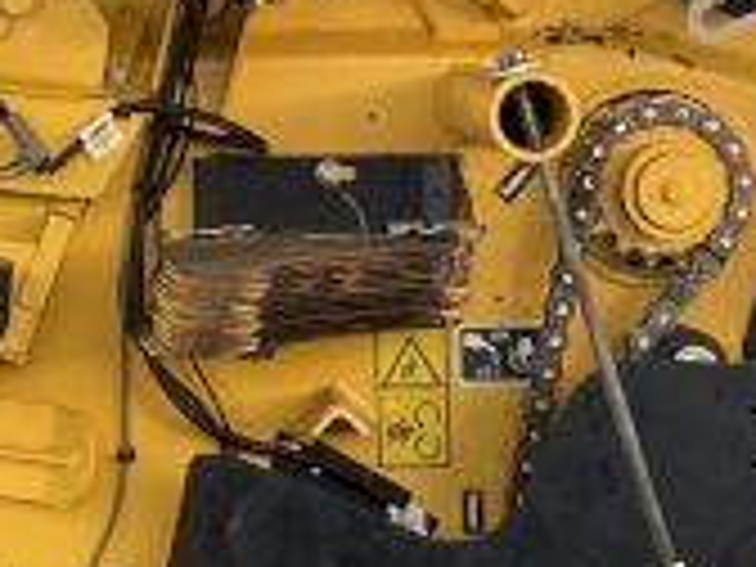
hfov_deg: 15.8
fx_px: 2708
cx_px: 176
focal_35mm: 124
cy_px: 99
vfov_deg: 11.9
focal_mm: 4.25
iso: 32
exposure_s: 1/158
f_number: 1.8
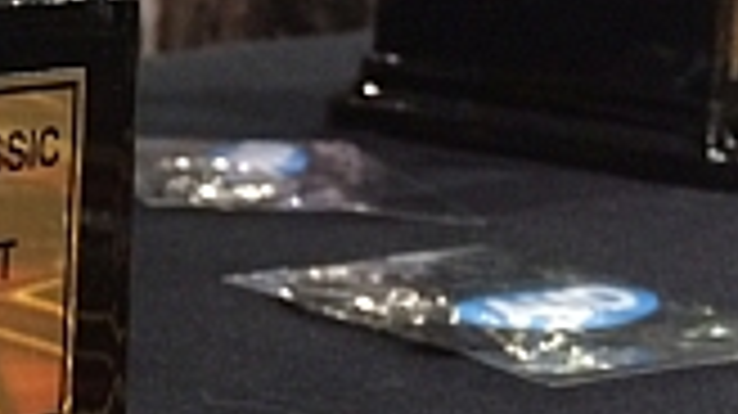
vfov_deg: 10.7
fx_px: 2151
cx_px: -320
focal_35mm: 110
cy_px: -140
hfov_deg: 17.7
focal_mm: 4.15
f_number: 2.2
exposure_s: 1/17
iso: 250
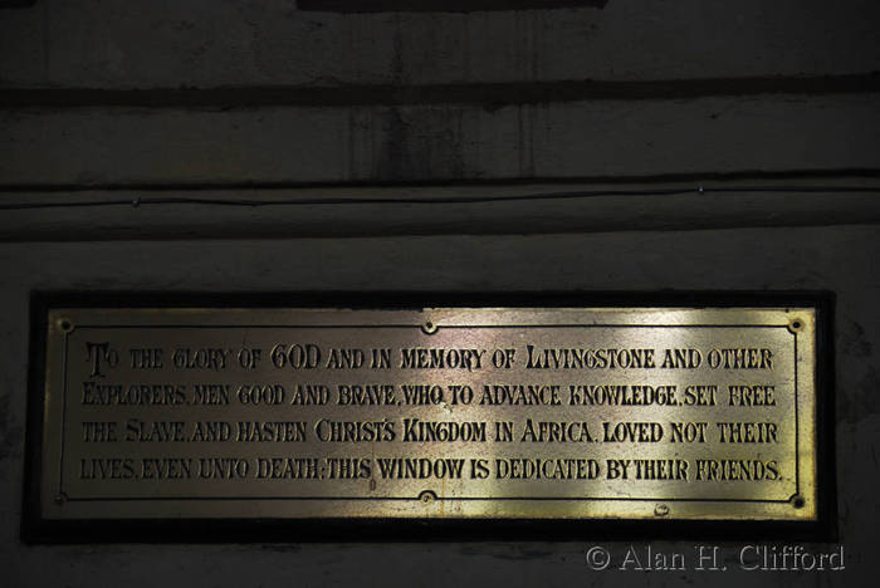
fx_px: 4110
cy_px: 294
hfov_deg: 12.2
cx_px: 440
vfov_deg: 8.2
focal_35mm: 168
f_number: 5.6
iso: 250
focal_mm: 112
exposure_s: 1/30
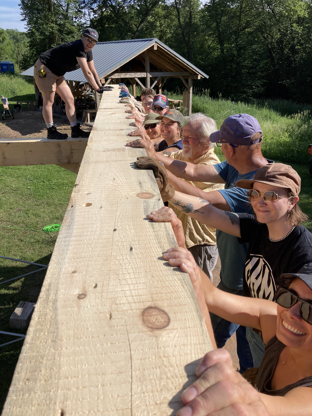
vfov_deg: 63.4
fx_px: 336
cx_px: 156
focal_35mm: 28
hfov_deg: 49.7
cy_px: 208
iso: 20
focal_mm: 3.99
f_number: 1.8
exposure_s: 1/2208
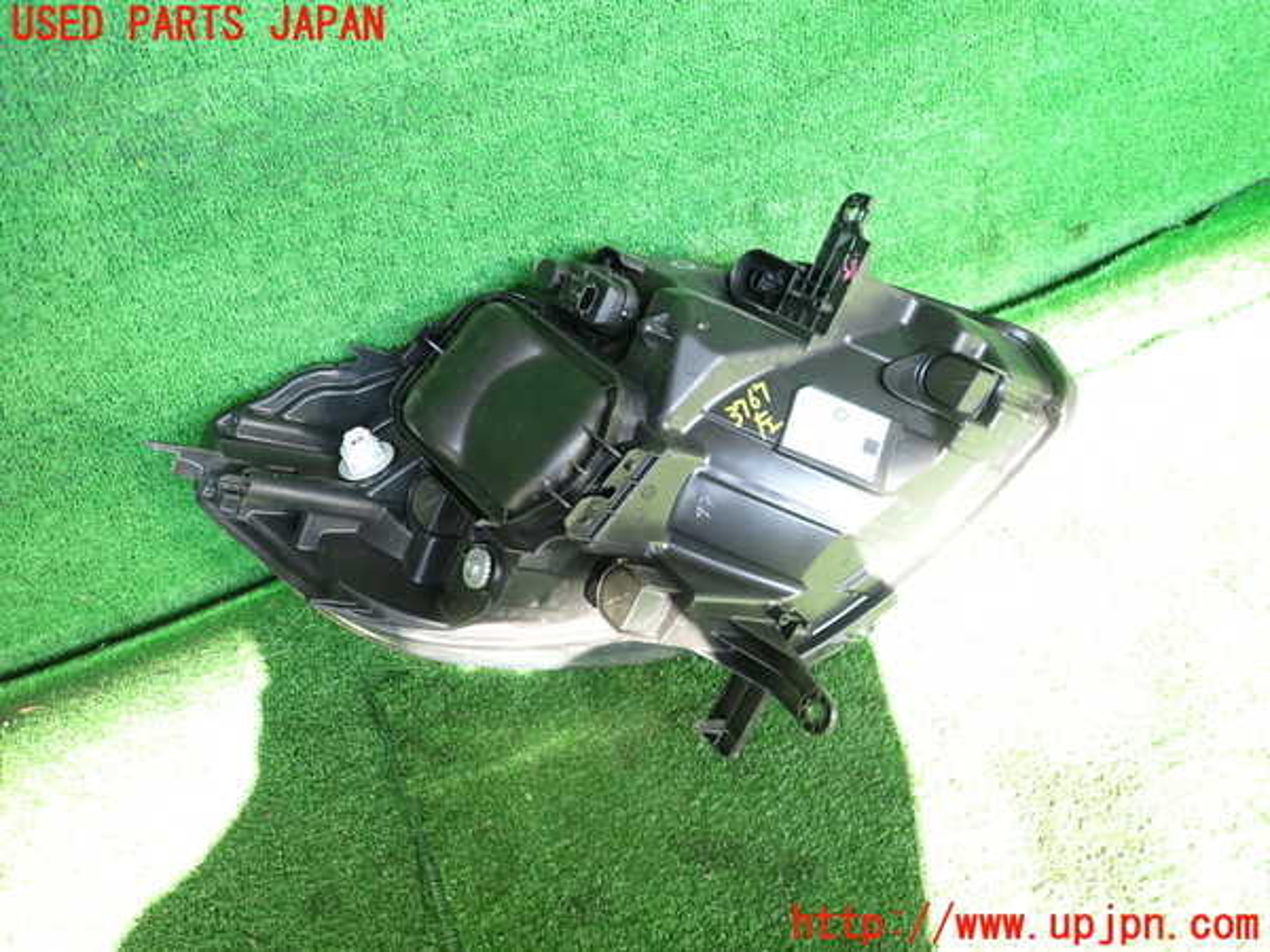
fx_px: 917
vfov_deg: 54.9
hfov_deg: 69.4
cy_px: 476
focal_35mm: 25
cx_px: 635
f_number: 2
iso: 100
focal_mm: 4.5
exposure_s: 1/80
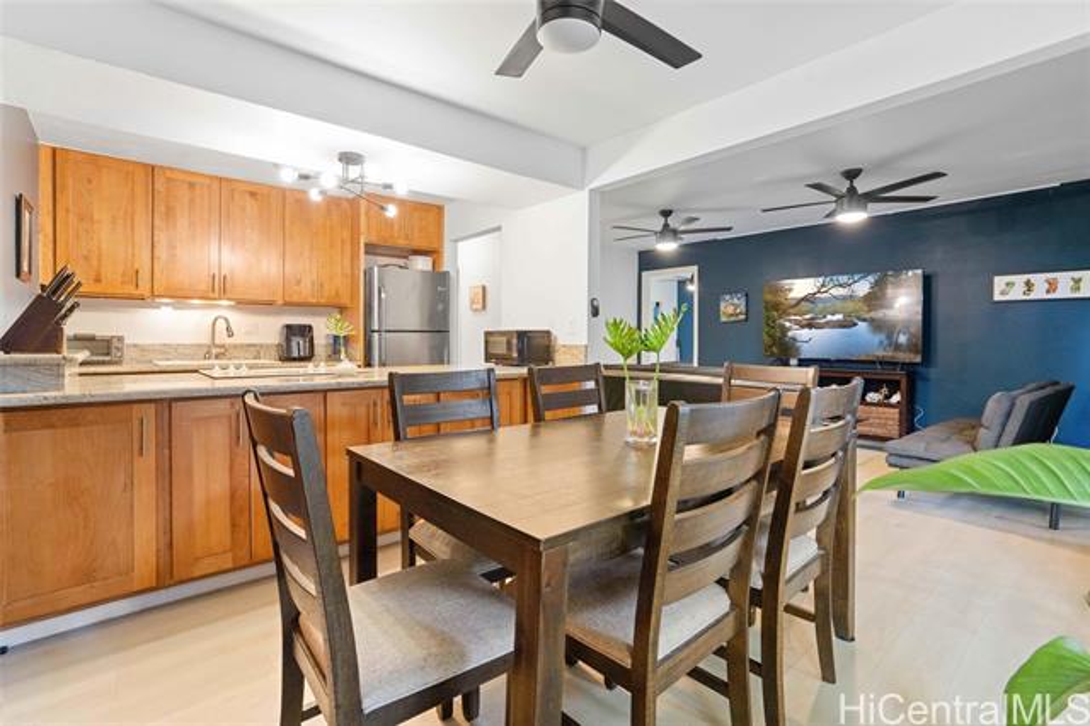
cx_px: 545
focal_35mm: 16
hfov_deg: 96.8
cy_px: 363
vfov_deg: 73.7
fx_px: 484
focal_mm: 16
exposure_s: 1/15
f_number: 8
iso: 1000
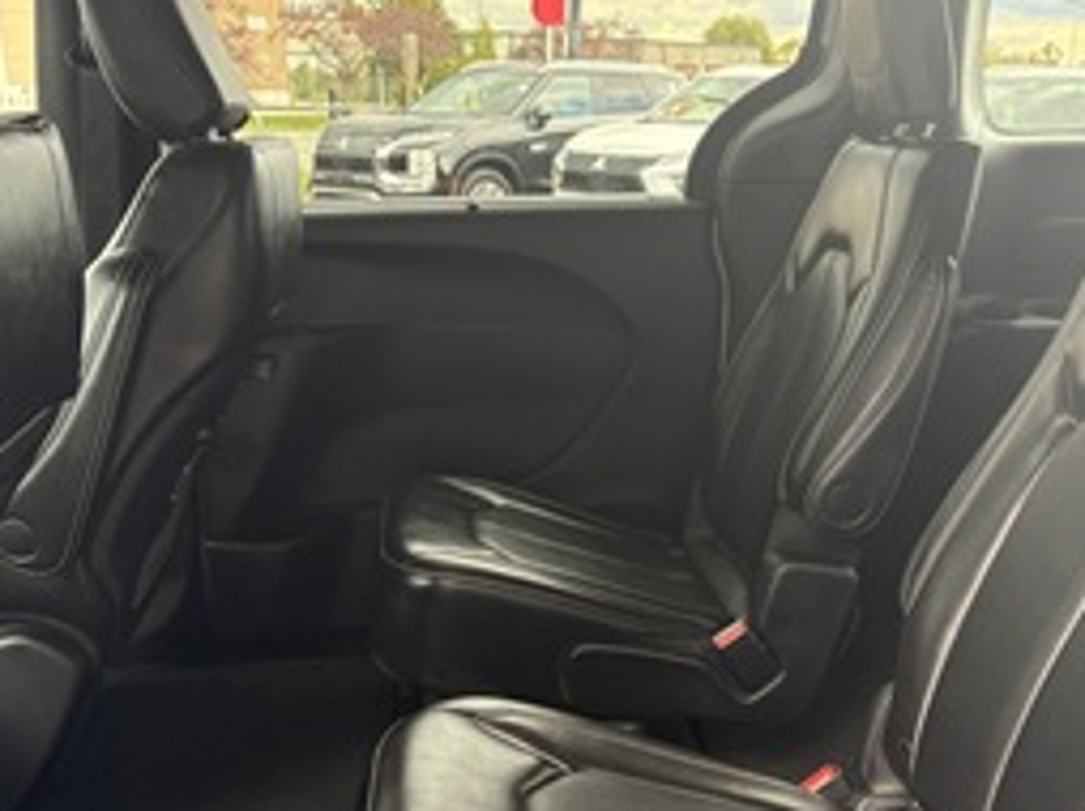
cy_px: 587
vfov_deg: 33.0
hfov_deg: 43.8
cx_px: 624
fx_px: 1347
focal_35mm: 43
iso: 125
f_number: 1.6
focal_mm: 5.96
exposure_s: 1/97
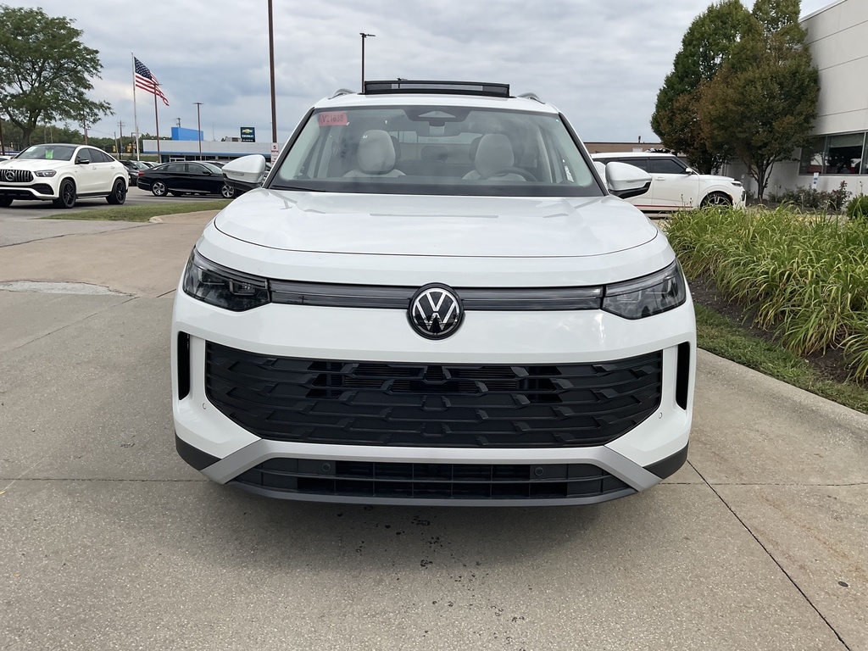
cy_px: 326
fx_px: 727
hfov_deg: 61.7
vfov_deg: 48.2
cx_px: 434
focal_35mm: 29
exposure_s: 1/1912
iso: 16
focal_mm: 3
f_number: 1.8
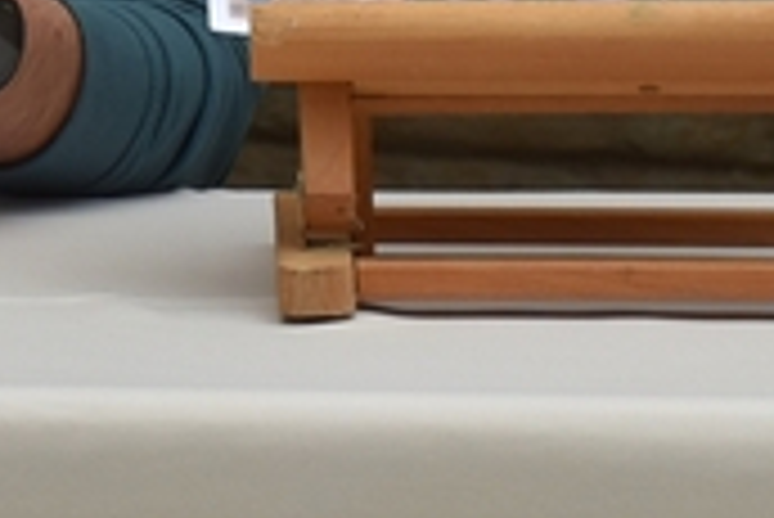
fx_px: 9446
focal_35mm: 439
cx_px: -918
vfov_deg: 3.1
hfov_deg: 4.6
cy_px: -640
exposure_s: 1/250
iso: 250
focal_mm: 56
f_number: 8
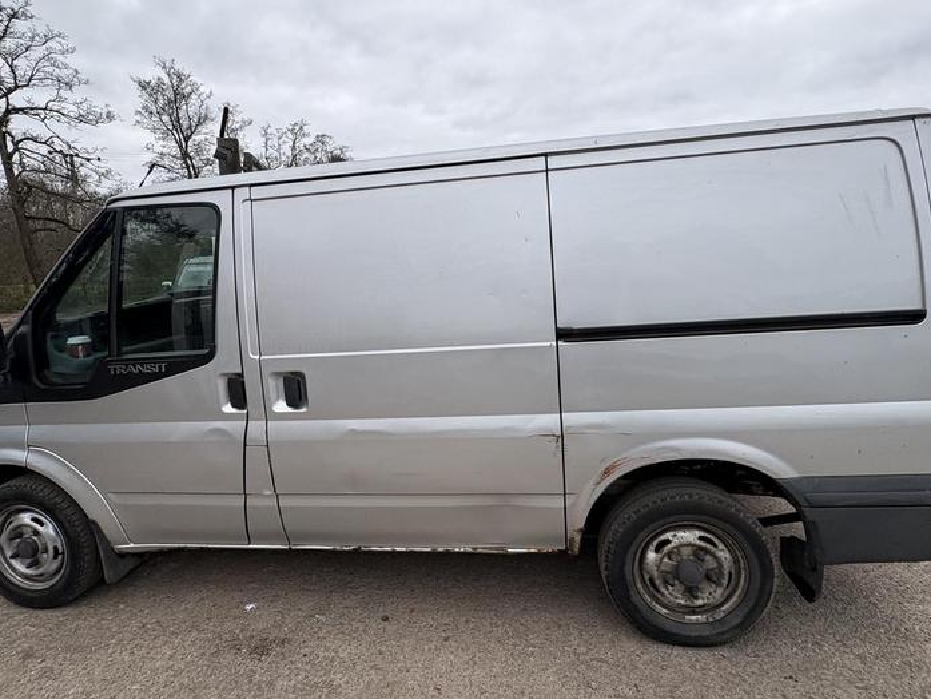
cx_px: 450
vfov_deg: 71.5
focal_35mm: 18
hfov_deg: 87.7
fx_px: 484
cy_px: 318
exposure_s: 1/675
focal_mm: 2.22
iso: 40
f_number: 2.2
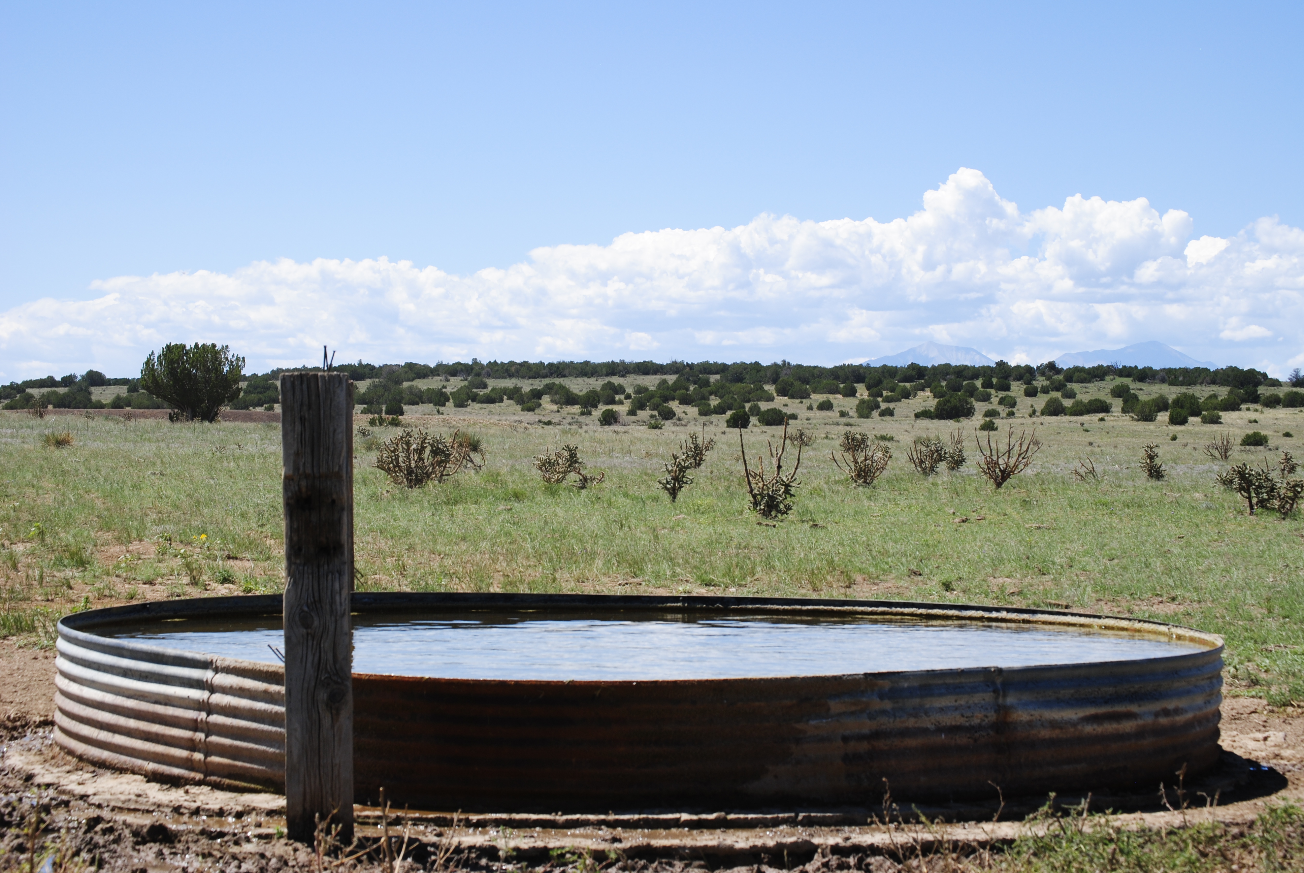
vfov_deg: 16.6
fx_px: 2992
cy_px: 436
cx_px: 652
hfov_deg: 24.6
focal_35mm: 82
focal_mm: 55
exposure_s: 1/250
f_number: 10
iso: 140
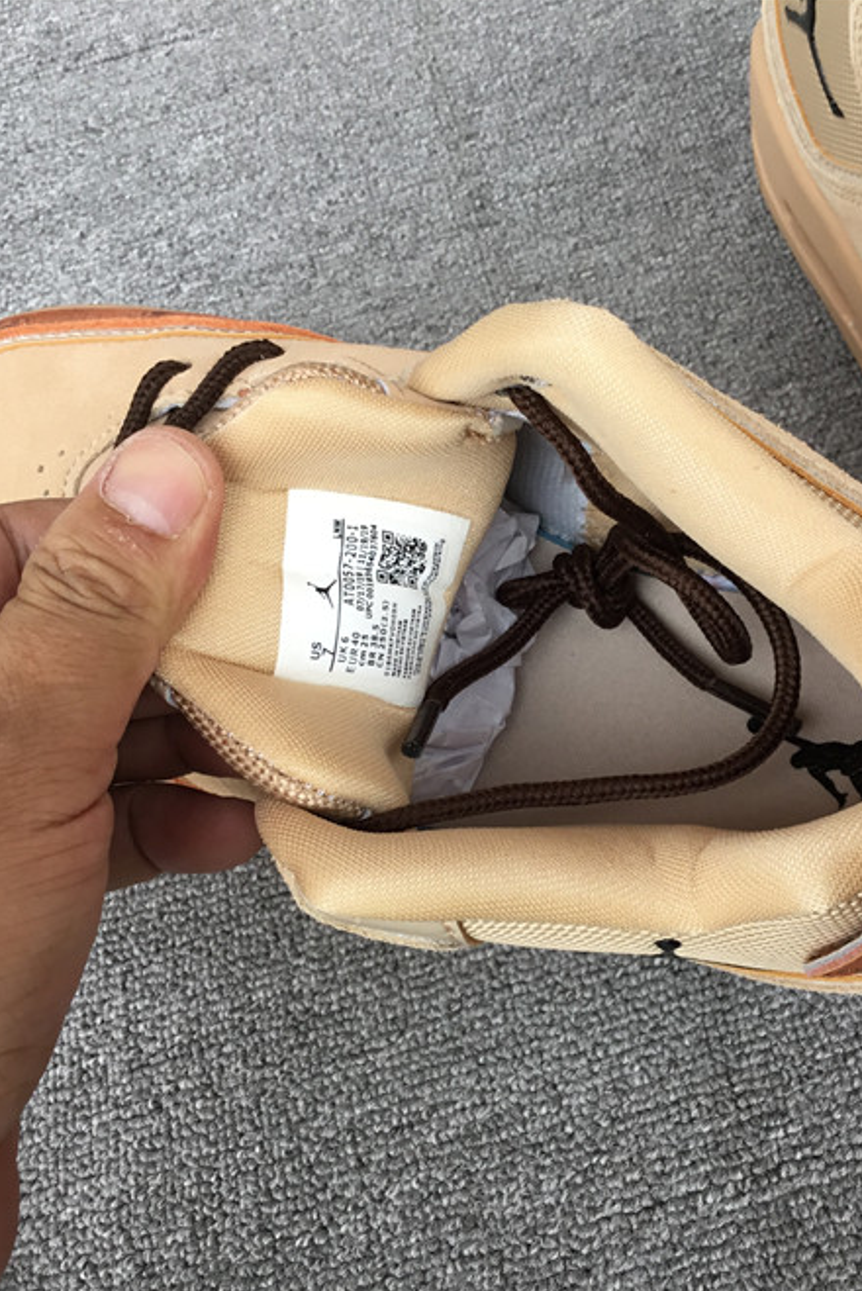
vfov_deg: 44.5
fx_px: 1579
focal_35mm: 44
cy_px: 657
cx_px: 545
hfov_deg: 30.4
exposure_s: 1/100
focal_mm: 3.3
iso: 25
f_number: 2.4
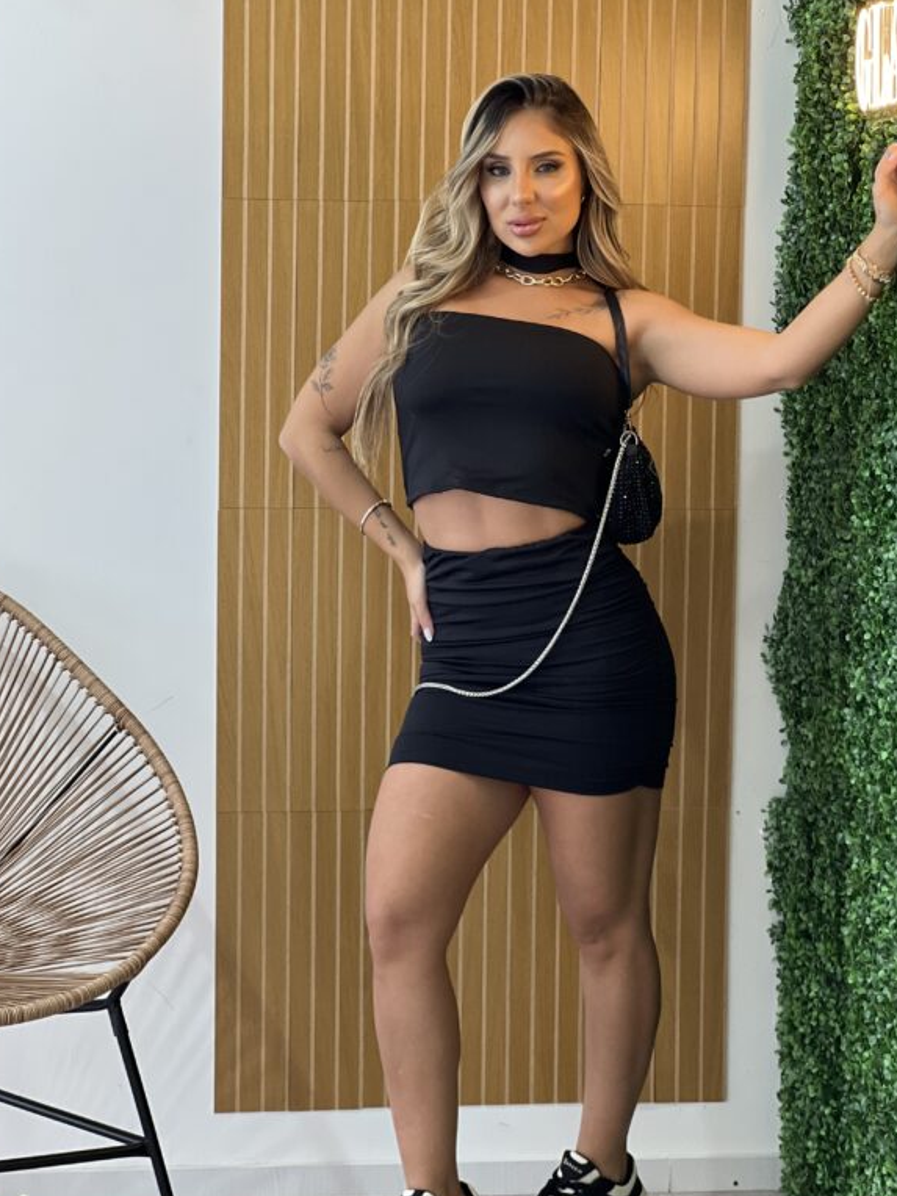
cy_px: 614
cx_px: 528
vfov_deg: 20.9
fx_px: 3248
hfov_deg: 15.7
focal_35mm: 94
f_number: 2.8
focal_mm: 9
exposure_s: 1/60
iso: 160
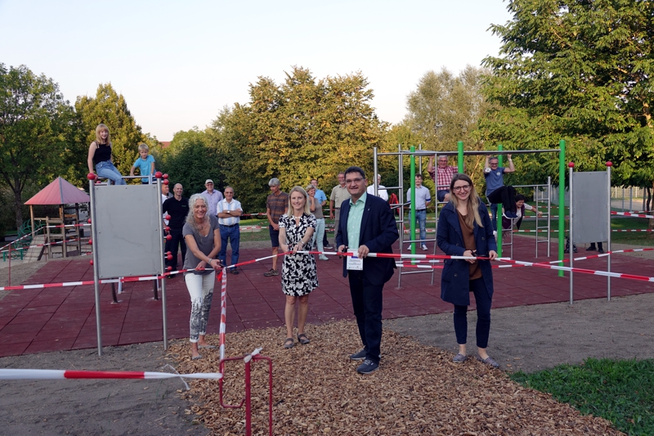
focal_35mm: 30
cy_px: 218
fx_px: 545
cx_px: 327
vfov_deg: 43.6
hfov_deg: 61.9
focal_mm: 11.03
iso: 100
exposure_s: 1/250
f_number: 3.2
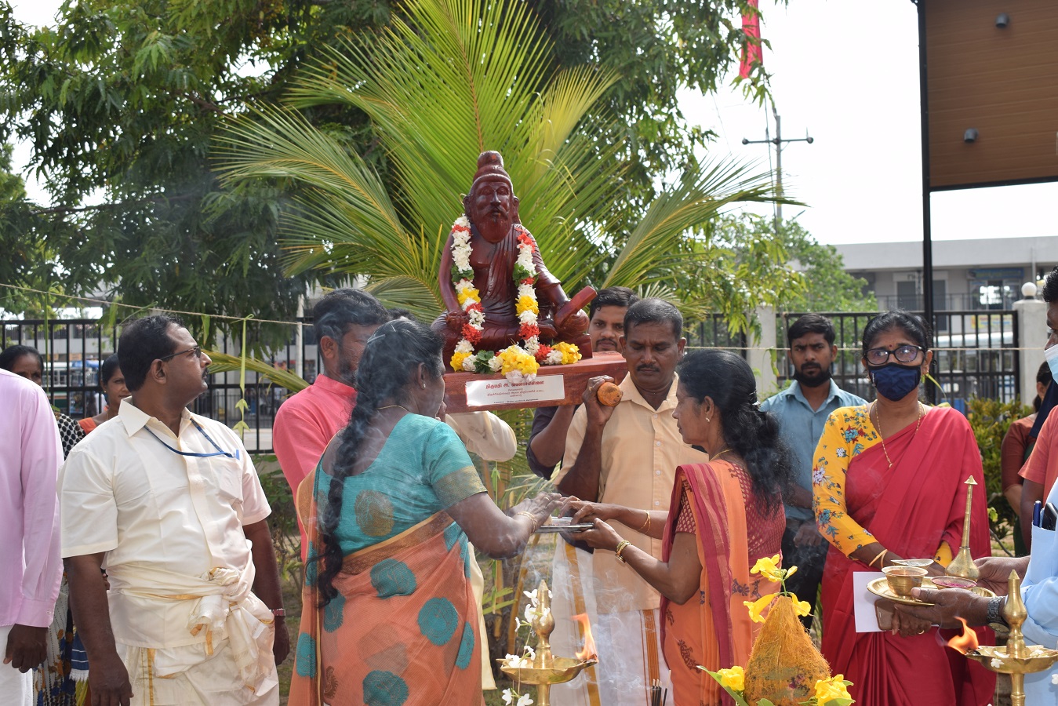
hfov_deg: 38.9
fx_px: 1499
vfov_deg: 26.5
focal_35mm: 51
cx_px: 529
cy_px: 353
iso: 100
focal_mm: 34
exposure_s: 1/200
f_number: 7.1
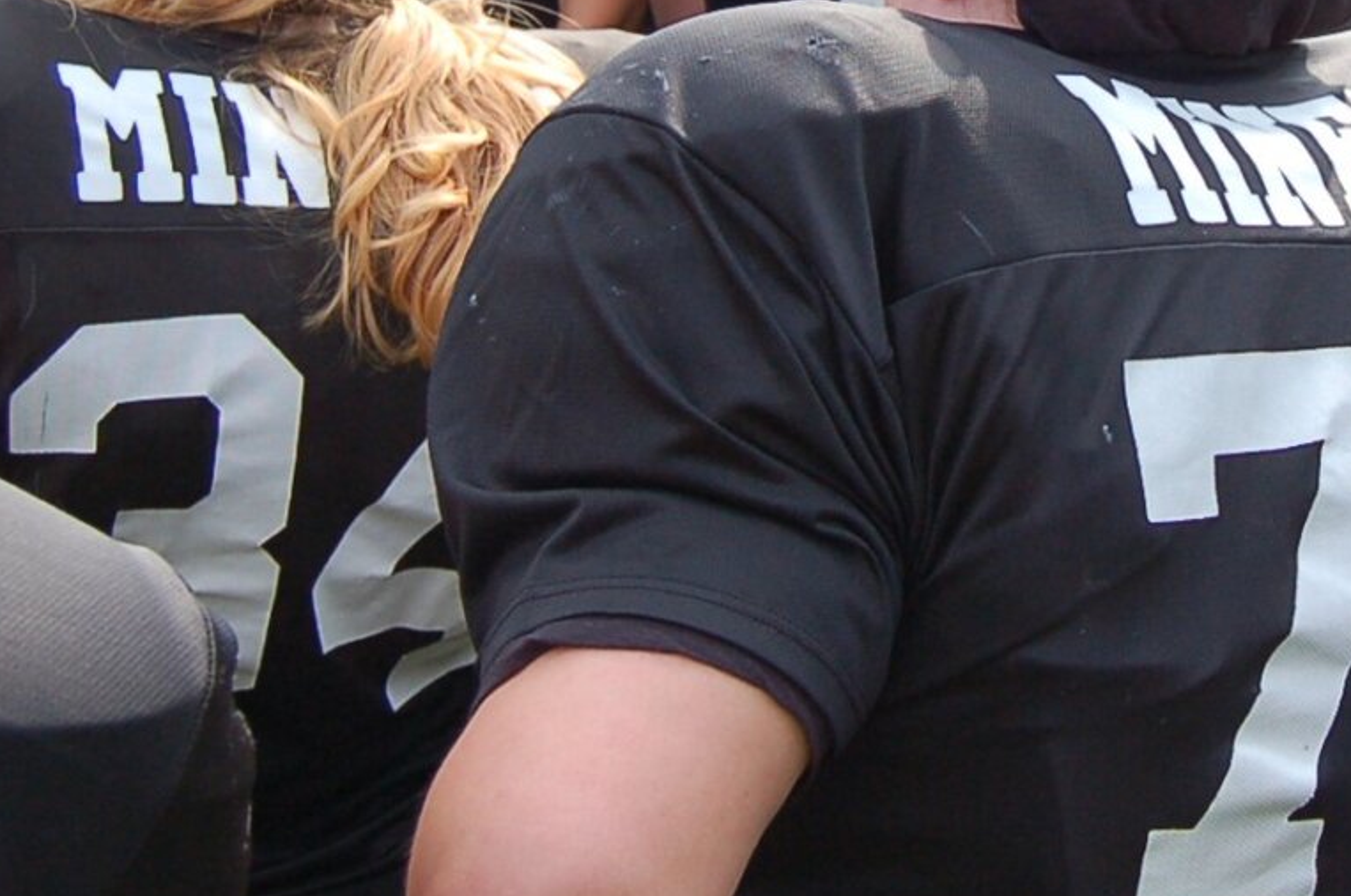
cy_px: -89
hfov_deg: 20.2
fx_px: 3726
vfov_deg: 13.4
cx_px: 1167
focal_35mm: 99
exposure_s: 1/1000
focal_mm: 23
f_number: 4
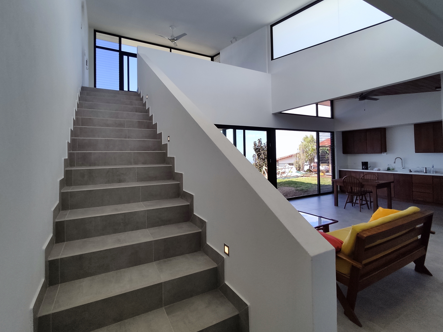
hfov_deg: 94.5
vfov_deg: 78.0
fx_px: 205
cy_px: 156
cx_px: 216
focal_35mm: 16
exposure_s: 1/358
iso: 50
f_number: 2.2
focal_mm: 1.6
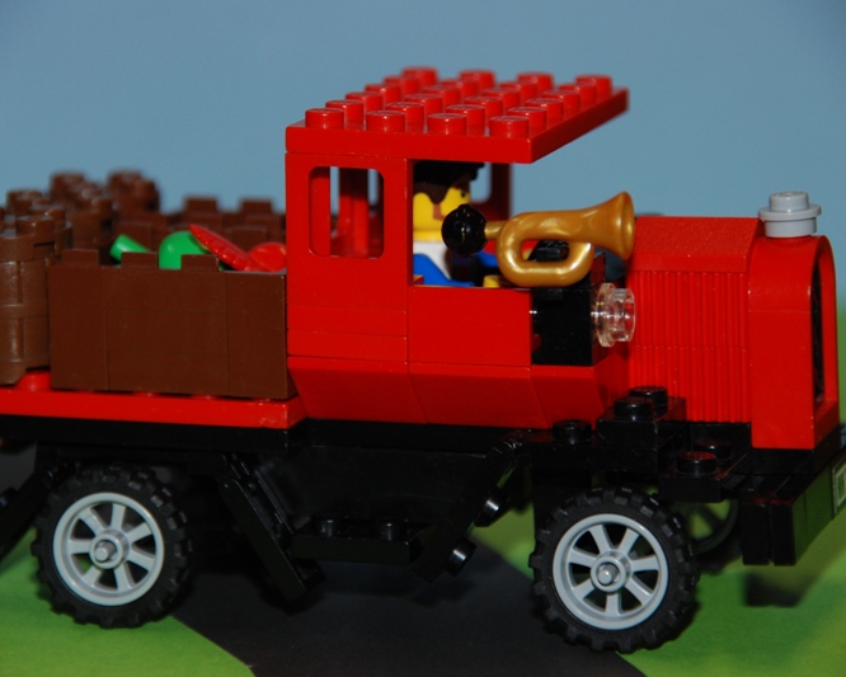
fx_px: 6575
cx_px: 409
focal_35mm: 263
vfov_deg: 5.9
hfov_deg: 7.4
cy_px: 338
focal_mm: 155
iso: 400
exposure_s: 1/60
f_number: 6
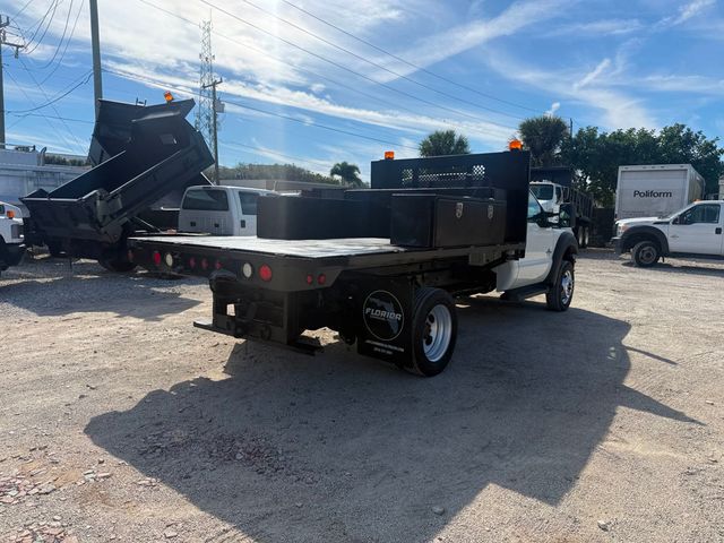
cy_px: 272
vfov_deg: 56.8
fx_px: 502
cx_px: 362
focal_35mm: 24
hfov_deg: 71.6
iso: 100
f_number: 1.78
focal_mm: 6.76
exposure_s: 1/8130
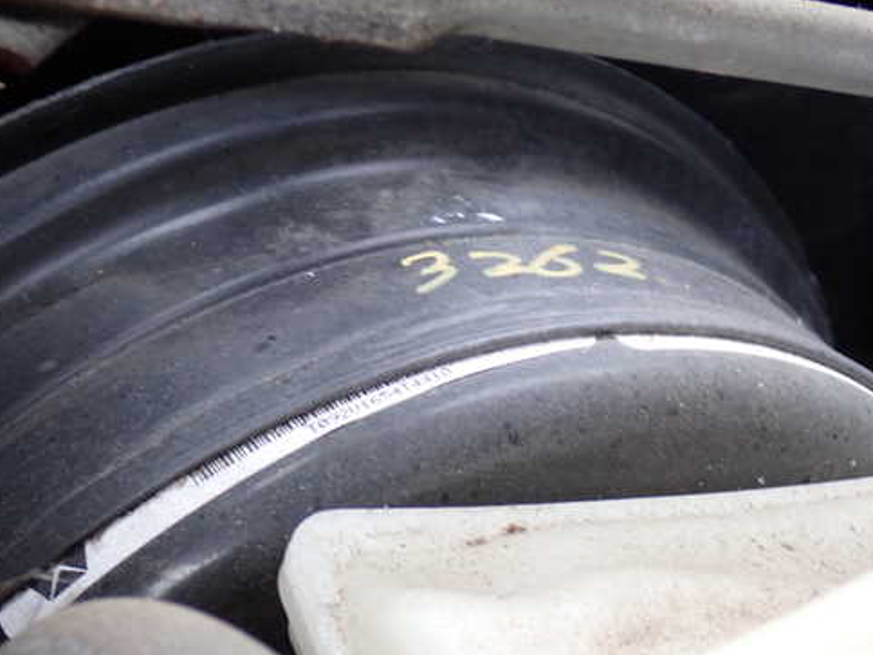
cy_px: 345
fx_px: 1564
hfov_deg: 31.2
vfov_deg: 23.6
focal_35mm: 62
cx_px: 399
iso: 200
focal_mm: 9.01
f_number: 3.2
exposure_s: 1/50
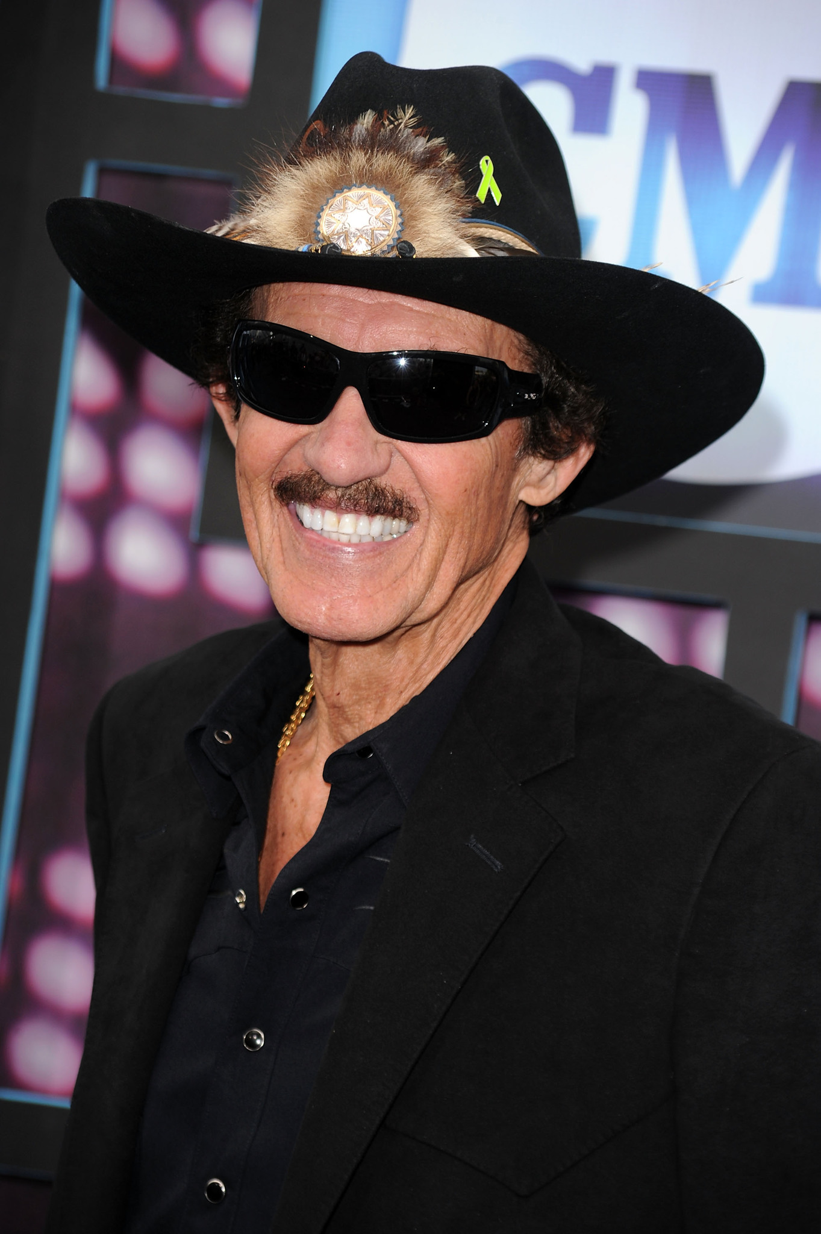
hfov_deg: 8.1
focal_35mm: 170
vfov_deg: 12.1
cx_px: 410
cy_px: 617
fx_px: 5822
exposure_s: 1/250
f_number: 7.1
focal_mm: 170
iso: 400
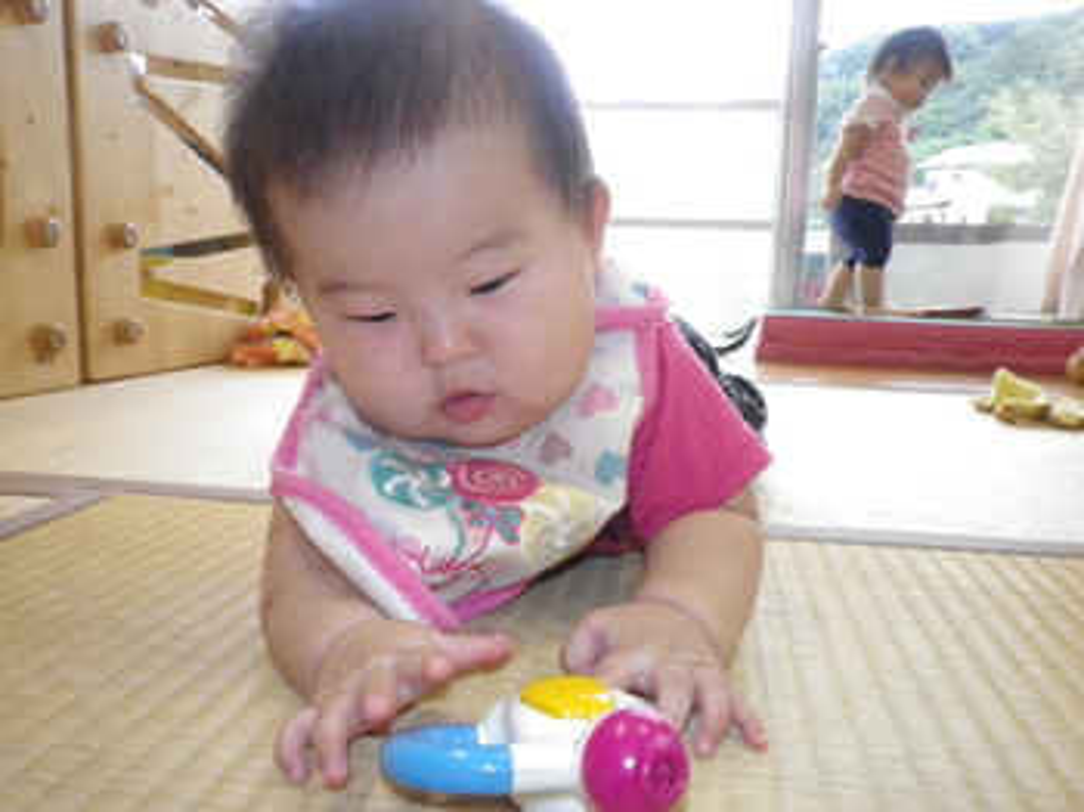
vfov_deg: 49.7
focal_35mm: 28
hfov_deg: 63.5
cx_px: 542
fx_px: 876
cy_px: 406
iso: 320
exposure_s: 1/50
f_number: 3.5
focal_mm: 5.05
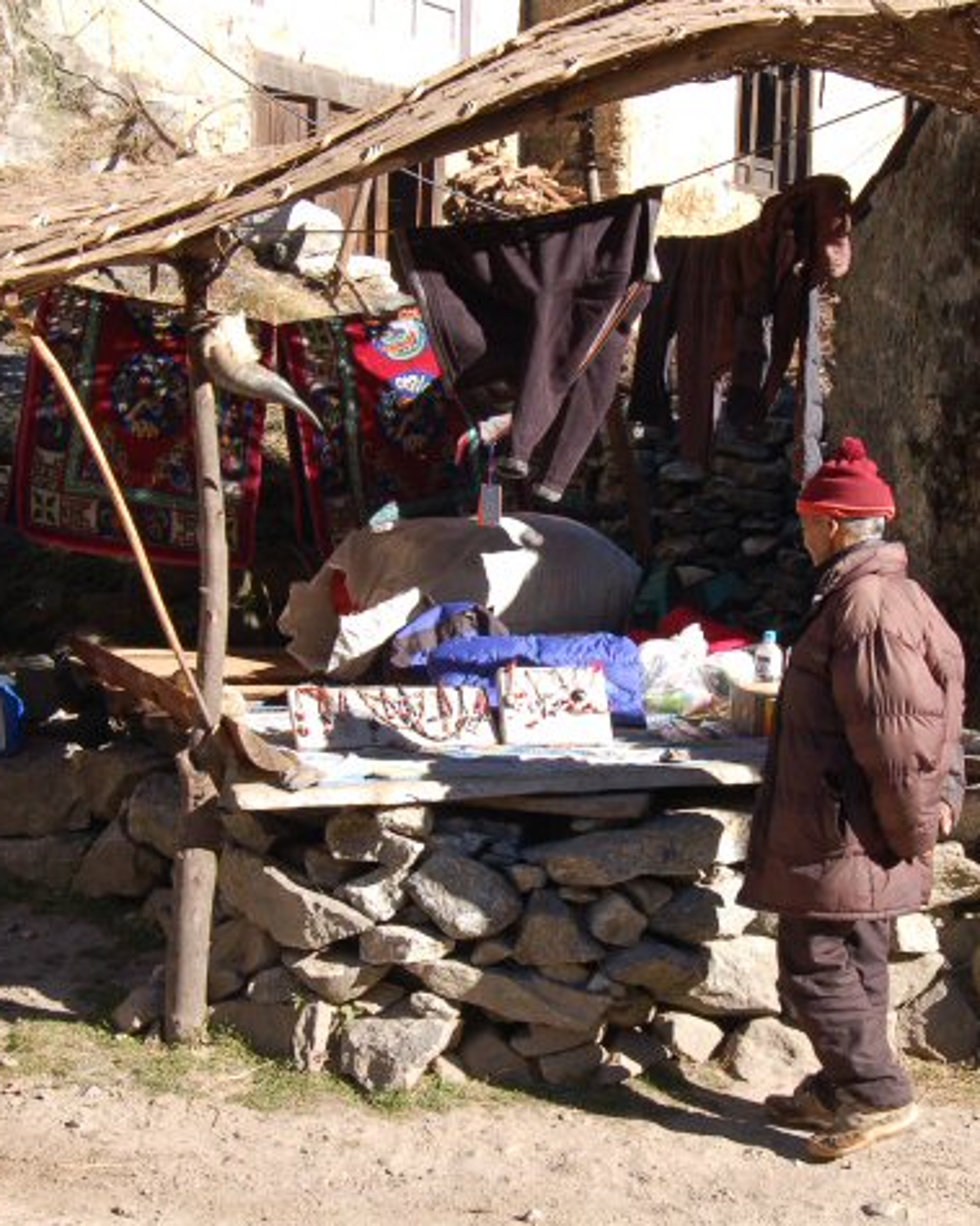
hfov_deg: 25.3
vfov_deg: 31.5
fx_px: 2176
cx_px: 610
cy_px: 610
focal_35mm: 60
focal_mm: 28
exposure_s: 1/200
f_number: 10
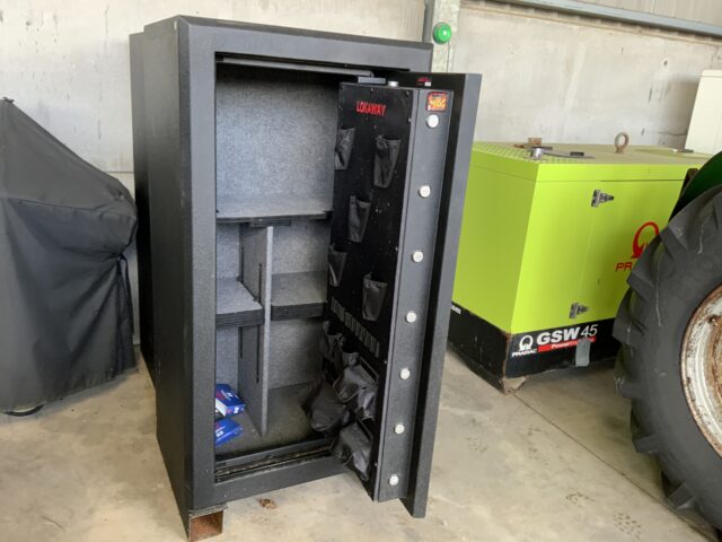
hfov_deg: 61.7
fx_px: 605
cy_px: 271
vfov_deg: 48.2
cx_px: 361
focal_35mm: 29
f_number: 1.8
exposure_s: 1/60
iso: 80
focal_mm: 3
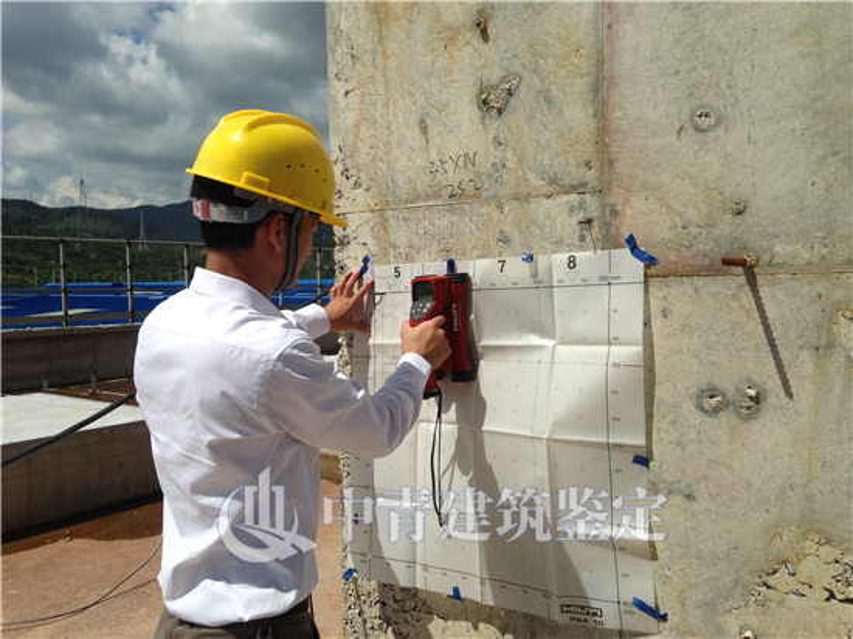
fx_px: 813
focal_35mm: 33
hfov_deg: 55.4
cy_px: 320
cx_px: 426
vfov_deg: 42.9
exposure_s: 1/3623
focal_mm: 4.12
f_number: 2.4
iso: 50
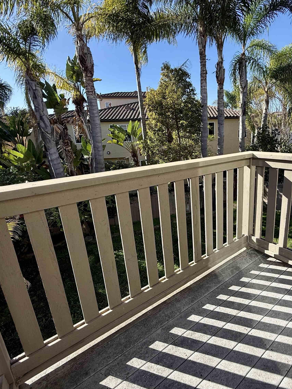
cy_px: 192
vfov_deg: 84.7
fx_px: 214
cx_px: 200
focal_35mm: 19
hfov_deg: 66.4
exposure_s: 1/672
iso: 50
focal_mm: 2.22
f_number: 2.2
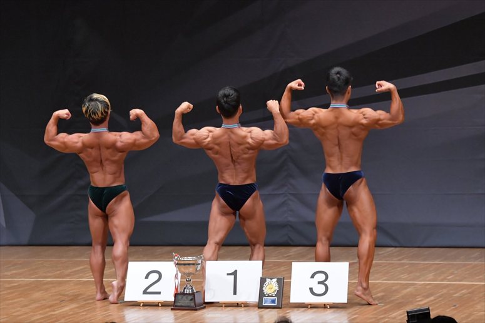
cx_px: 242
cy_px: 162
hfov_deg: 8.6
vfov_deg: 5.7
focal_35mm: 240
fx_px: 3232
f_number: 5.6
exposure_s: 1/400
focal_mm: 160
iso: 6400
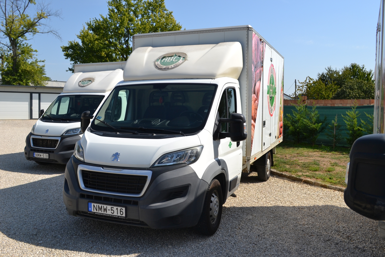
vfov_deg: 40.0
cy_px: 128
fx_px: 353
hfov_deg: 57.2
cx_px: 192
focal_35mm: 33
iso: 100
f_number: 8
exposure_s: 1/250
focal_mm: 22
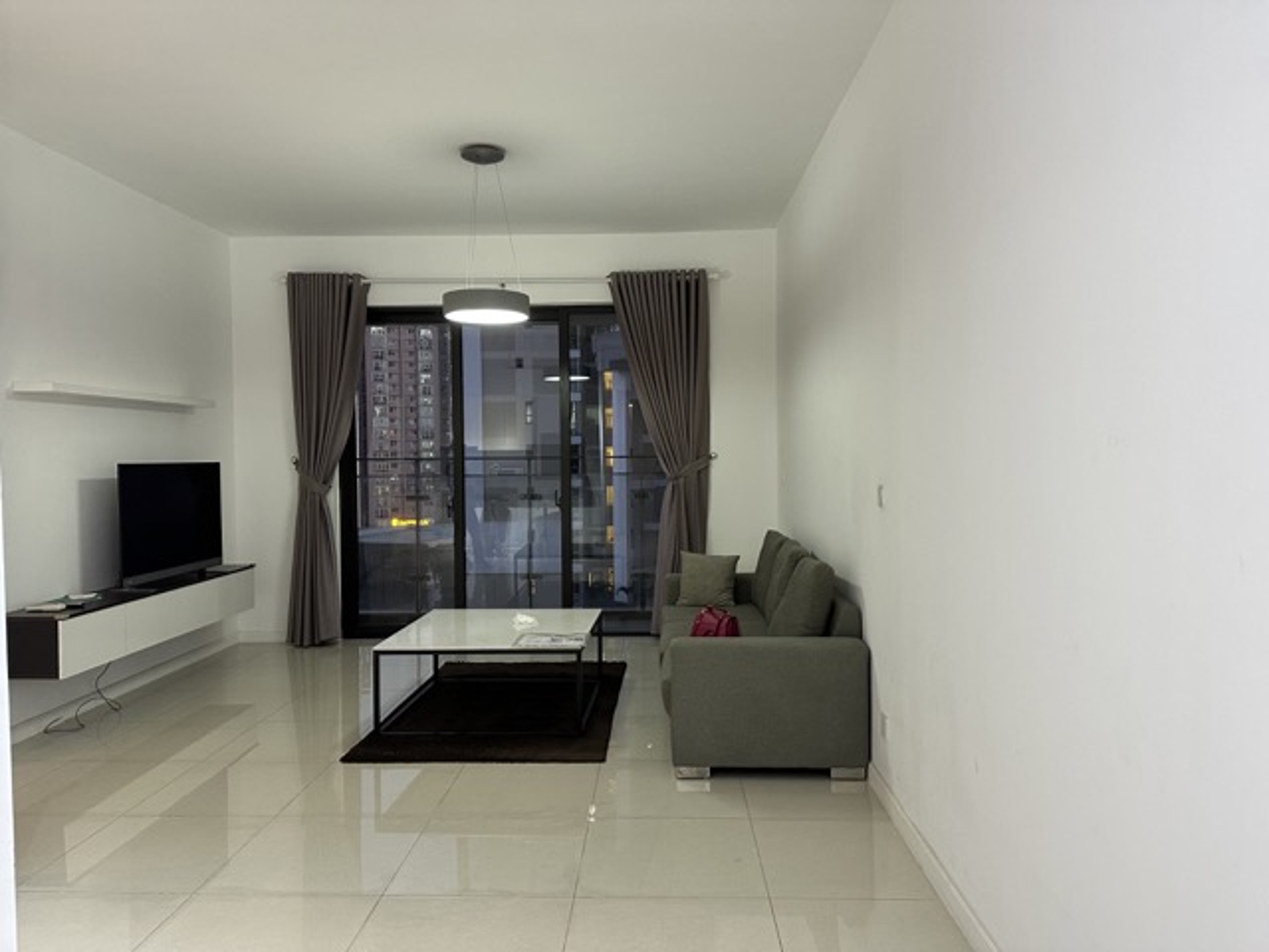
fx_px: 880
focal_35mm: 24
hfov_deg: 71.6
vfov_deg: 56.8
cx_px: 634
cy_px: 476
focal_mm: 6.86
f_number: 1.78
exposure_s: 1/50
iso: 250
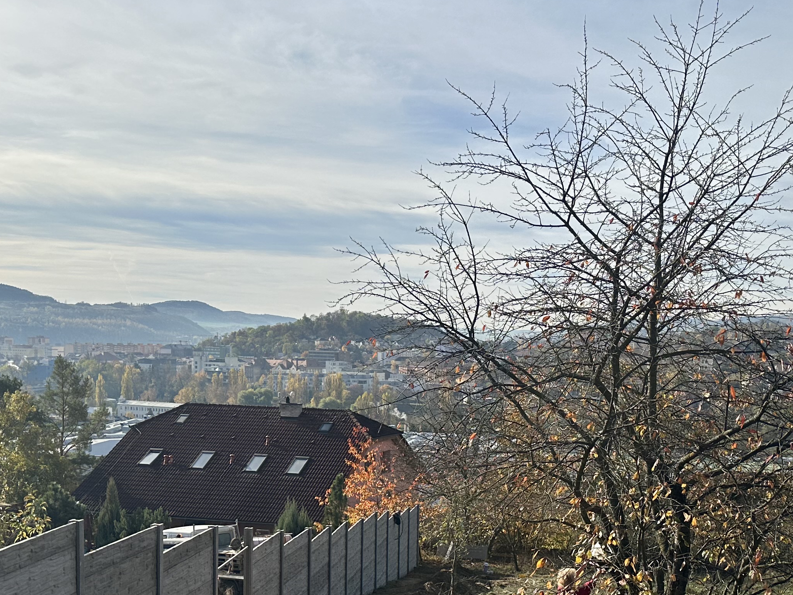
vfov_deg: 30.3
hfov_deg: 40.4
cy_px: 454
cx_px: 451
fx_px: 1077
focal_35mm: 47
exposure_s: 1/6623
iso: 80
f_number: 1.78
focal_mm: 6.86
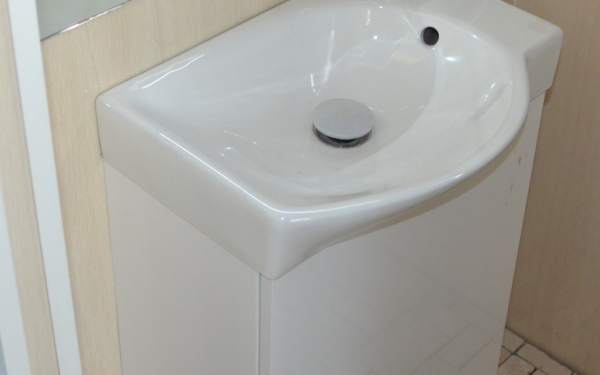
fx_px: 1096
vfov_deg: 19.0
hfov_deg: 30.4
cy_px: 28
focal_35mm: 67
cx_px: 390
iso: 720
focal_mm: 18
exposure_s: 1/60
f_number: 3.5
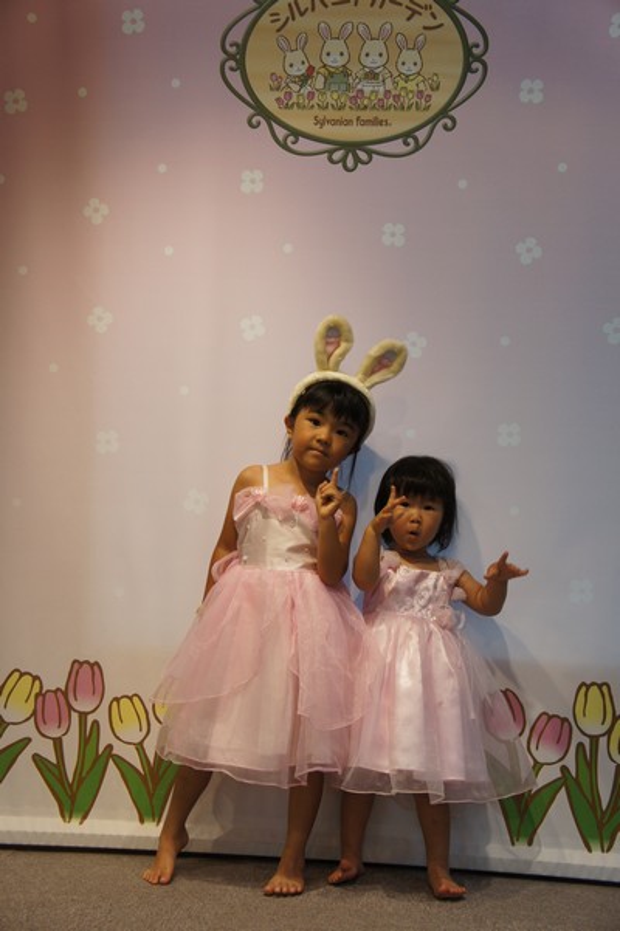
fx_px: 1203
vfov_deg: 42.3
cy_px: 466
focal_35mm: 46
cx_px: 310
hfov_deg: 28.9
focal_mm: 31
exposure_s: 1/80
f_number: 5.6
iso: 200
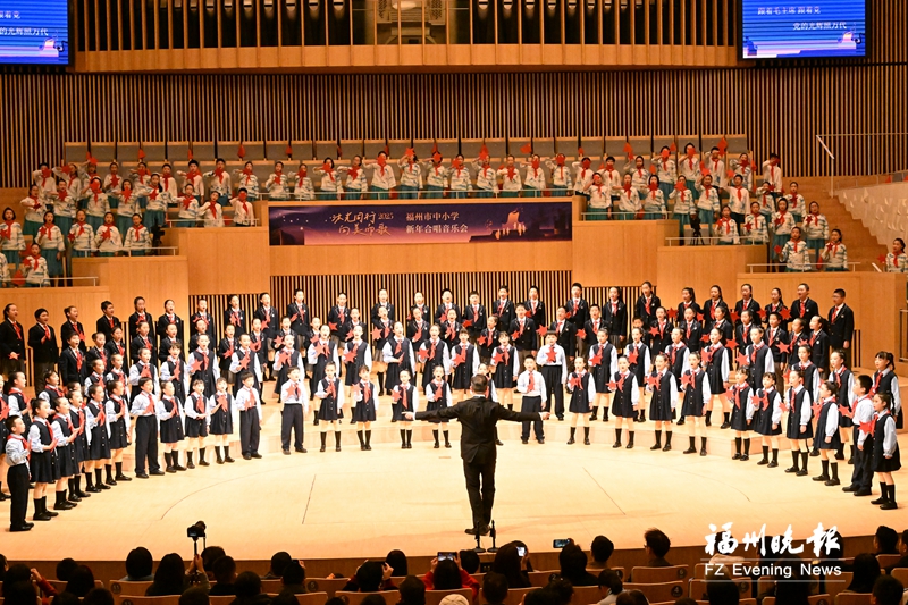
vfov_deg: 27.5
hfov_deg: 40.4
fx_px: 1236
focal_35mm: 49
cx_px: 454
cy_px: 302
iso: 25600
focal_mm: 49
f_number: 9
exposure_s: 1/640
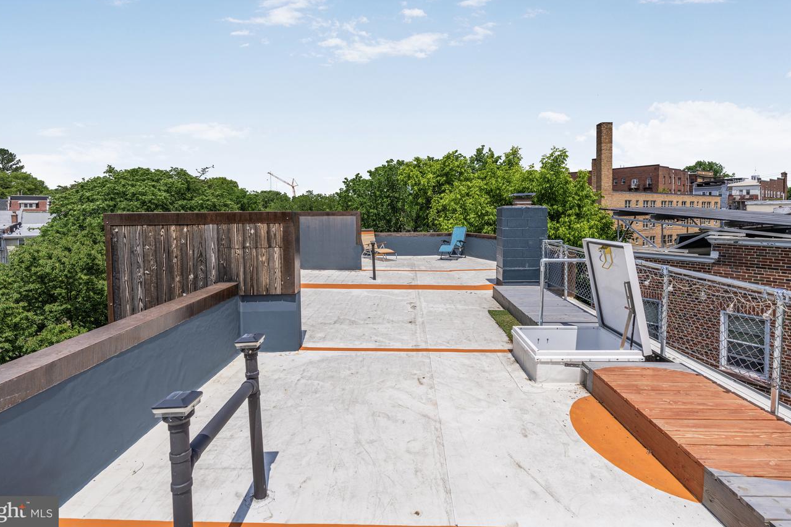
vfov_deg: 65.5
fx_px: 408
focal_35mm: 19
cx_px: 407
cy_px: 231
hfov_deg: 88.2
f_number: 8
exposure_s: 1/1250
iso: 200
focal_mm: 16.5
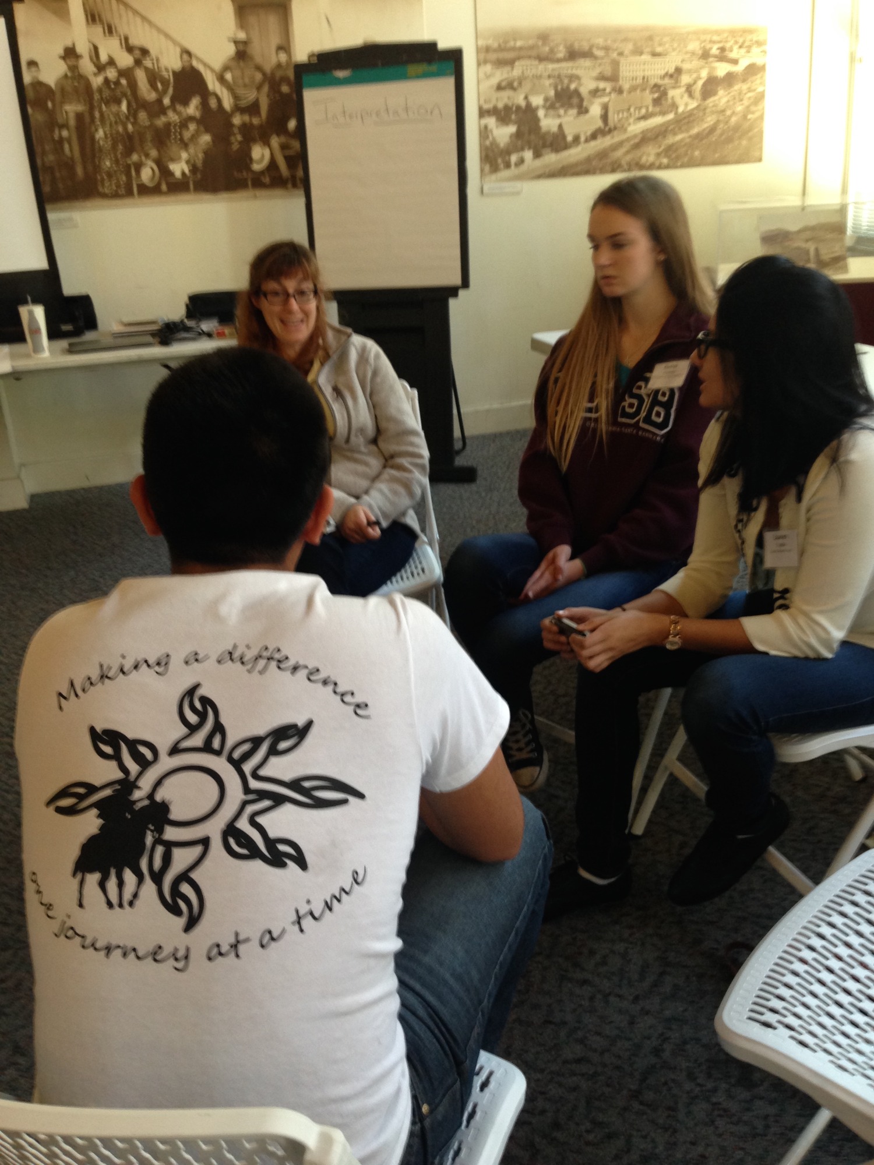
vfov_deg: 55.4
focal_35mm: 33
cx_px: 437
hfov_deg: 42.9
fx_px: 1111
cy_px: 582
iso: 100
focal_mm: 4.12
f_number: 2.4
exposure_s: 1/20
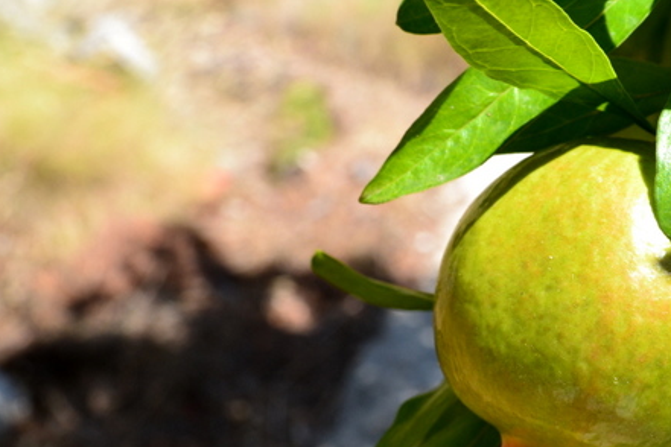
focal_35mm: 79
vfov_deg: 17.3
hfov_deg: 25.4
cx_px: 490
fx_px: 1471
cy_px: 278
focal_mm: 29
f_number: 10
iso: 400
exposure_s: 1/250
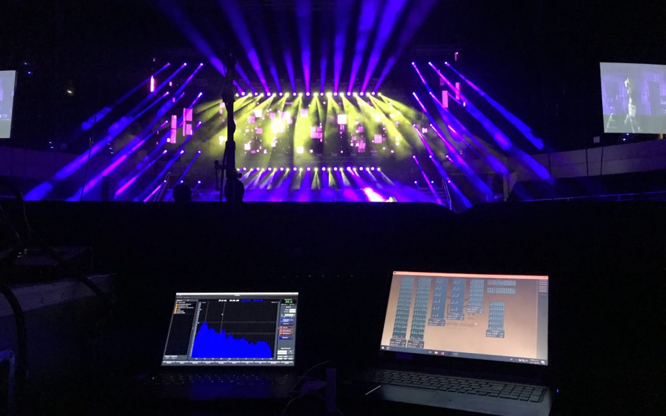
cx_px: 330
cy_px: 188
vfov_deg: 41.8
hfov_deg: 62.9
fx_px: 544
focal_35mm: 30
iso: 100
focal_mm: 3.99
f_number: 1.8
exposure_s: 1/4
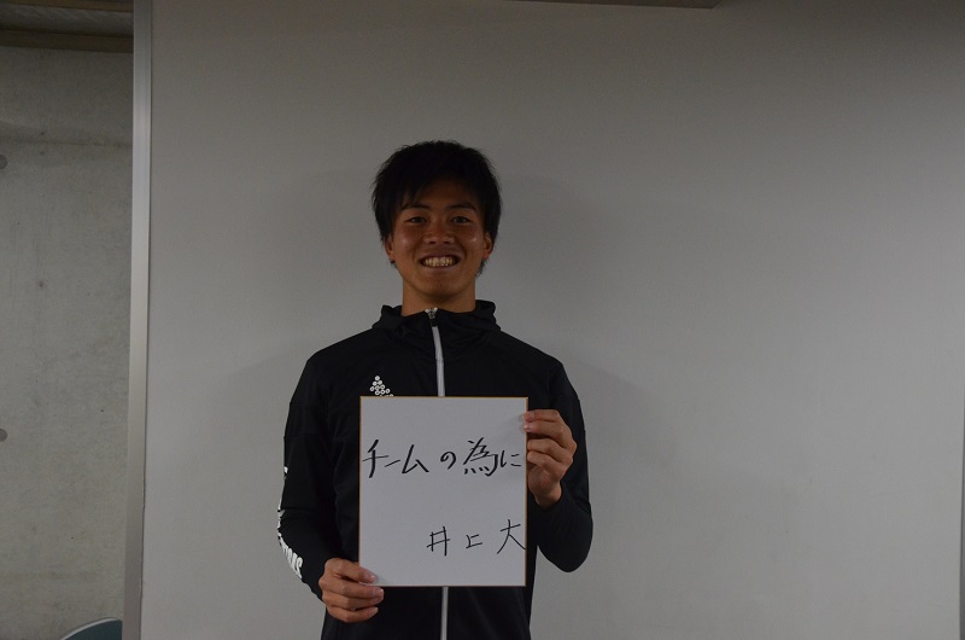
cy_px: 320
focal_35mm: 48
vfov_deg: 28.0
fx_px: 1284
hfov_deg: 41.2
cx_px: 482
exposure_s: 1/160
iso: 1600
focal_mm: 32
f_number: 4
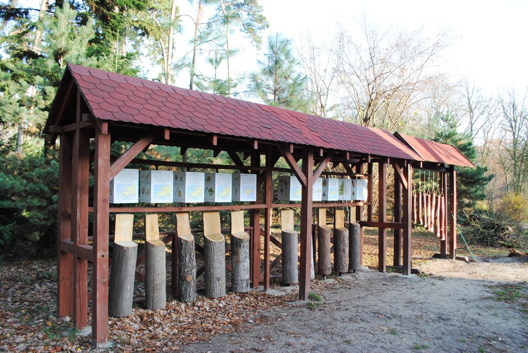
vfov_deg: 48.0
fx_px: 396
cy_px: 176
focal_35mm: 27
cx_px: 264
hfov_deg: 67.3
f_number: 5.6
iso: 200
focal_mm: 18
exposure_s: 1/125
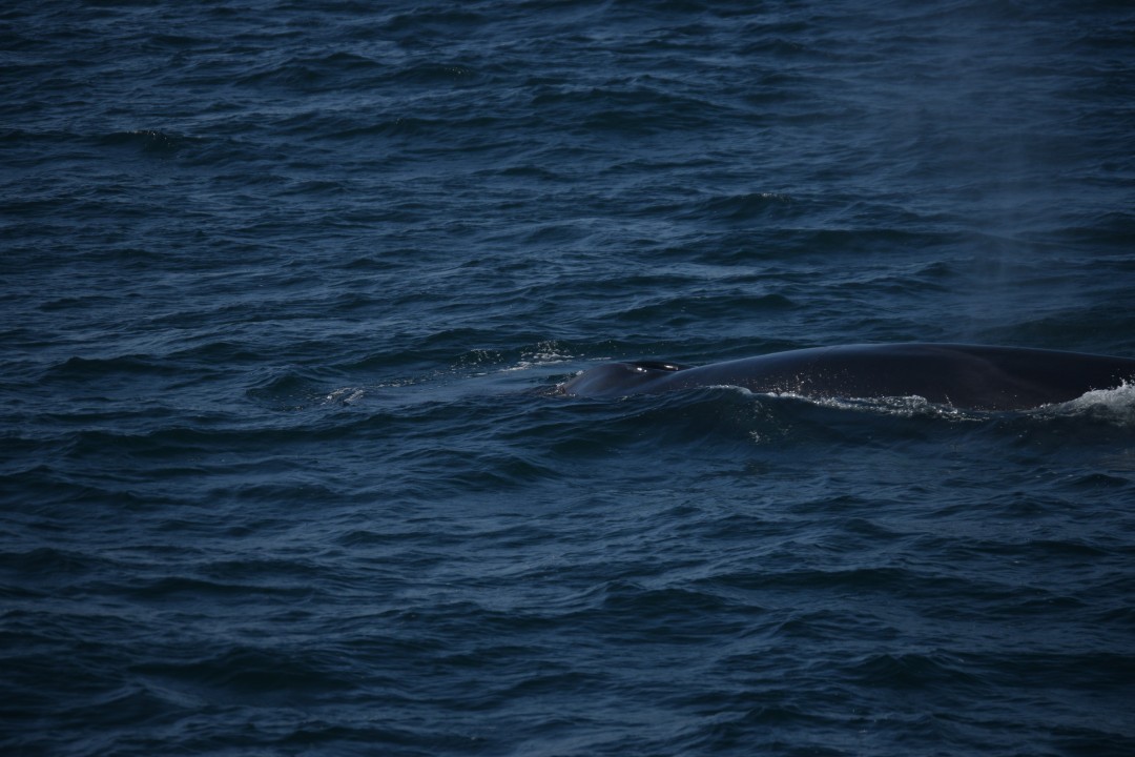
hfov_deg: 8.3
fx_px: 7803
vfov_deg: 5.6
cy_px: 378
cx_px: 568
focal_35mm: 248
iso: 200
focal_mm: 165
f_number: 5.3
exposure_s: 1/4000
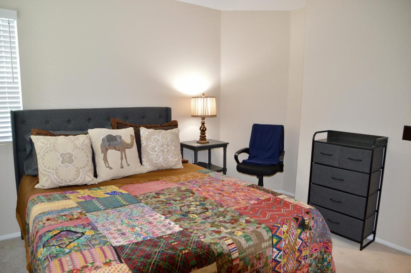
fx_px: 274
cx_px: 206
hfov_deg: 73.8
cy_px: 136
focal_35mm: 24
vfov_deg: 53.1
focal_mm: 16
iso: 1000
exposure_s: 1/60
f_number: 3.5
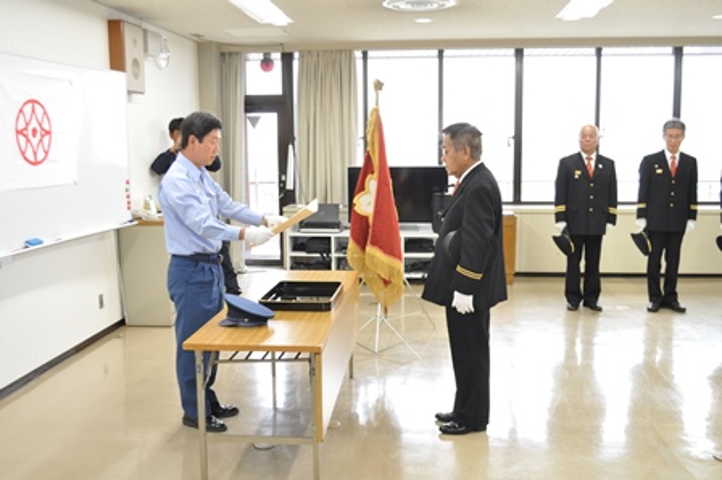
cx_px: 361
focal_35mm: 36
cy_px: 240
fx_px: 721
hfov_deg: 53.2
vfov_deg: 36.8
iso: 1000
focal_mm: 24
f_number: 5
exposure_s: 1/80
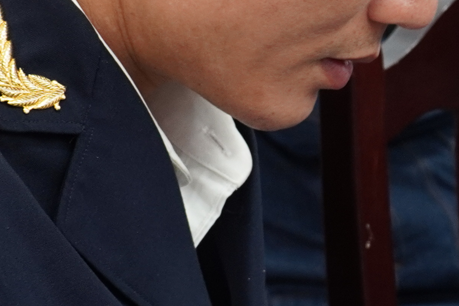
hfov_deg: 14.0
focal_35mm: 144
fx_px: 1832
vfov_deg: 9.5
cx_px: 495
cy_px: 184
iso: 640
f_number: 3.2
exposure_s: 1/40
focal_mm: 19.3
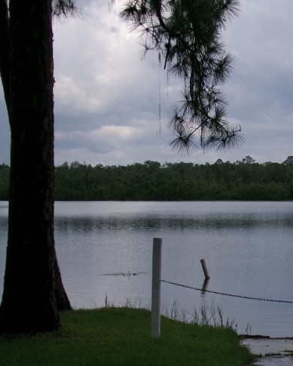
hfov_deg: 15.3
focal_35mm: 98
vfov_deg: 19.5
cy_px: 249
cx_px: 318
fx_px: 1062
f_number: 4.2
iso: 100
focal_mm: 8.5
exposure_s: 1/900
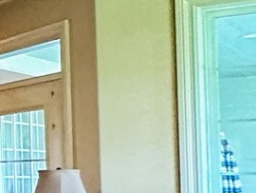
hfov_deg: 10.4
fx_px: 785
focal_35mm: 106
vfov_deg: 13.9
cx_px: -578
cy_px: 154
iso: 400
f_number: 2.2
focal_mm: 2.22
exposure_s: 1/60
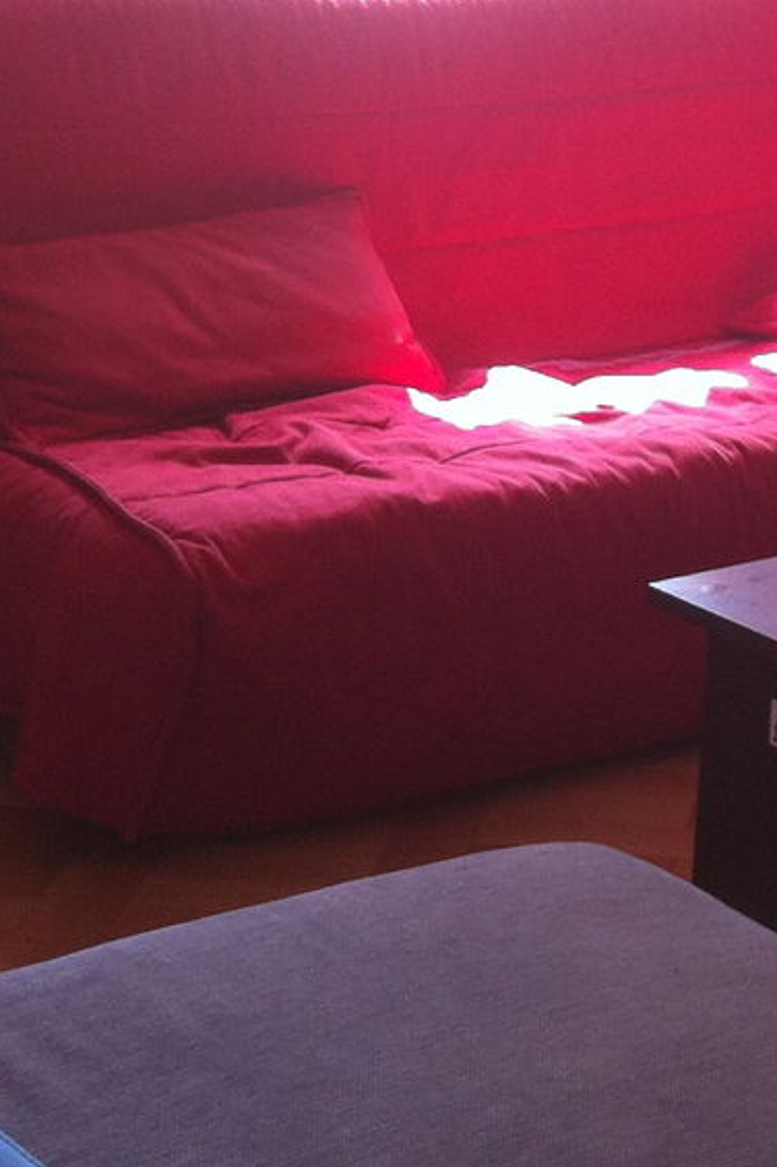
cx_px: 949
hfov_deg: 12.9
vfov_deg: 19.5
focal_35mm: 103
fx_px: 3338
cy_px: 152
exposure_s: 1/42
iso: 80
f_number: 2.8
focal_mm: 3.85
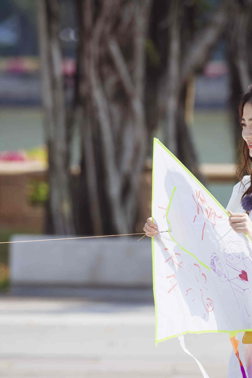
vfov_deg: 5.2
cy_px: 255
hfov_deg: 3.4
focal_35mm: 400
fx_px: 4205
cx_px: 237
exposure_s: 1/2000
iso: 160
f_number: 3.5
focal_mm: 195
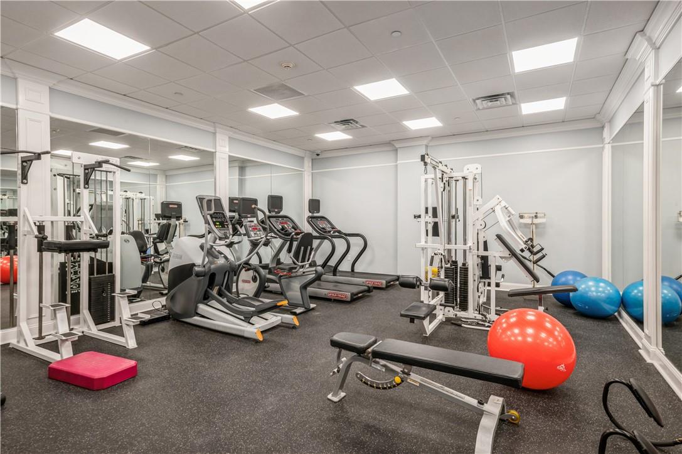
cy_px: 227
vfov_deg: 67.3
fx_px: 341
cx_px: 341
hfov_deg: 90.0
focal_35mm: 18
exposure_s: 1/4
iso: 200
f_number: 11
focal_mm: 18
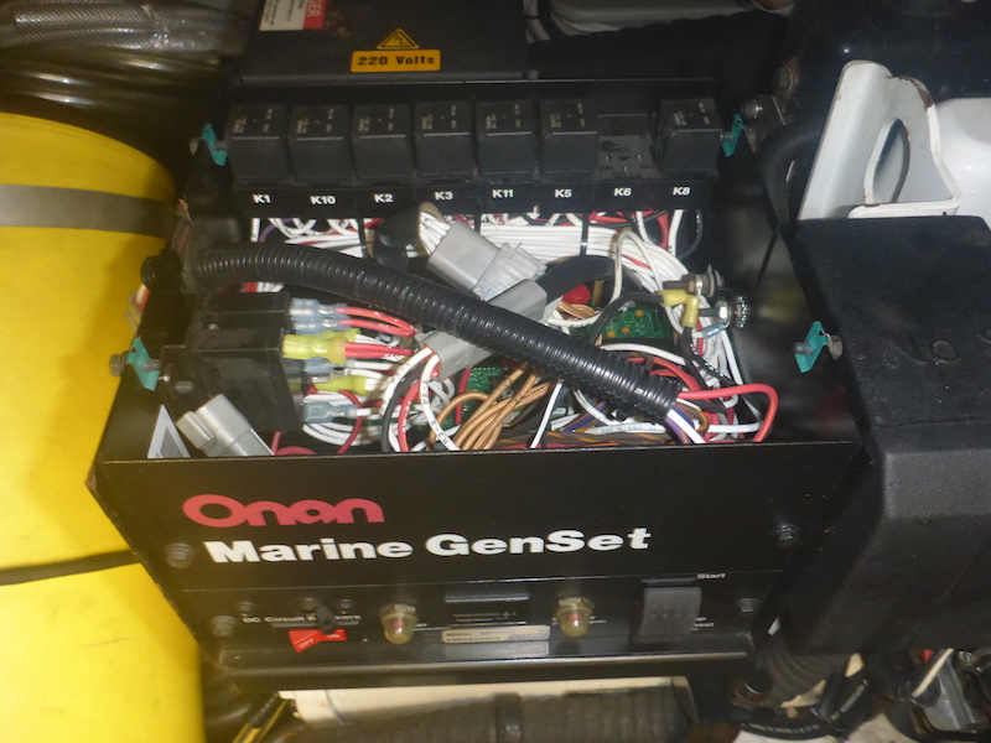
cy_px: 372
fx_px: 802
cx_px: 496
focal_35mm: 28
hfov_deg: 63.4
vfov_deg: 49.7
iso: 800
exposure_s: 1/60
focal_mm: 4.9
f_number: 3.3
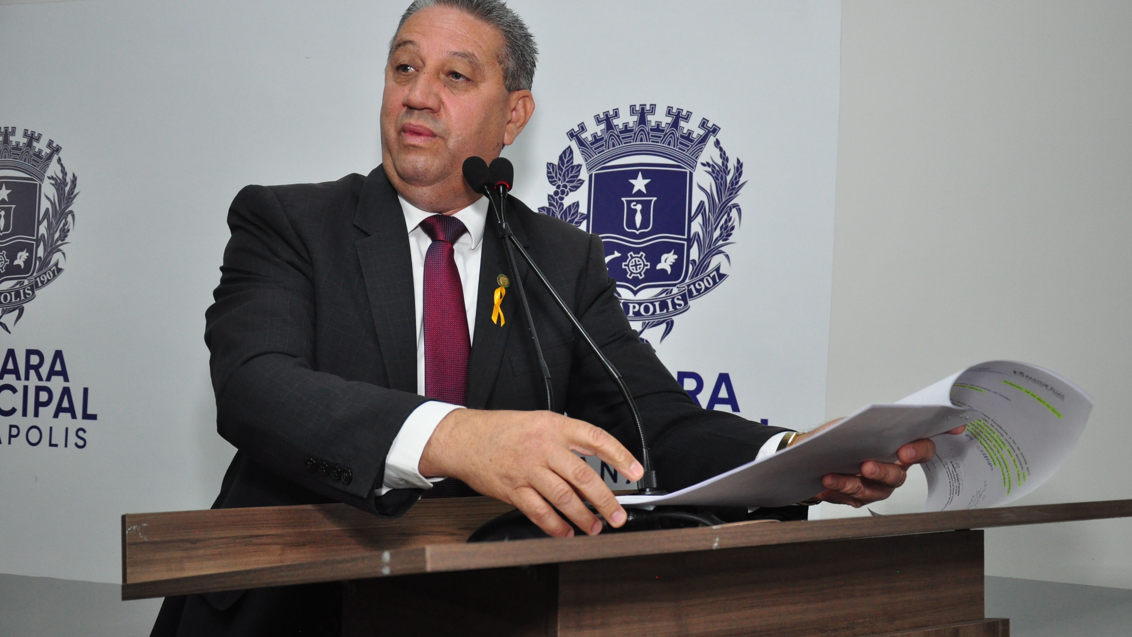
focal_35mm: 63
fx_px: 1891
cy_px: 309
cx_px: 566
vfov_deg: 19.1
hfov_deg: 33.3
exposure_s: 1/80
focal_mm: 40
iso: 1000
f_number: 4.5
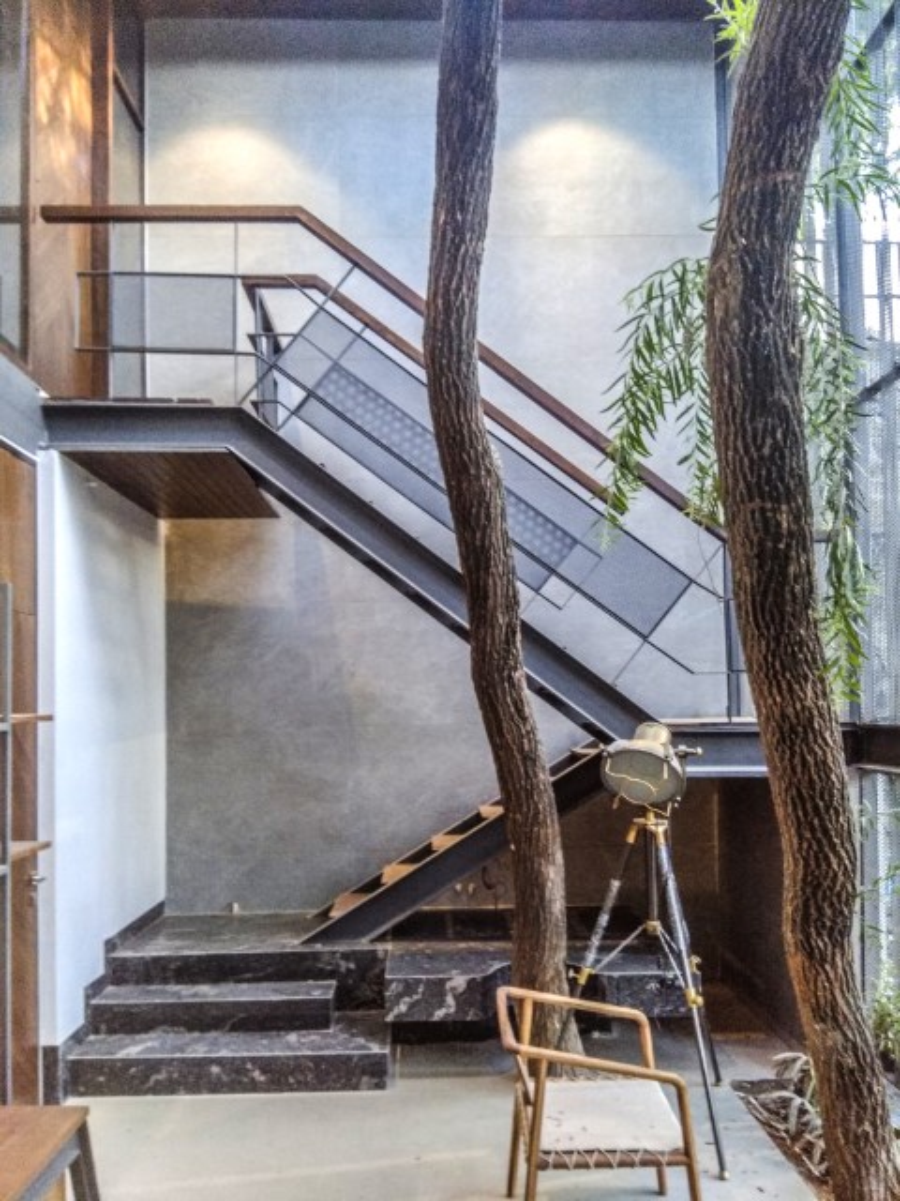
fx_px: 728
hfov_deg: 63.4
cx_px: 450
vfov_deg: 79.0
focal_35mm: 21
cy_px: 600
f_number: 2
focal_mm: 3.57
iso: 640
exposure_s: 1/20
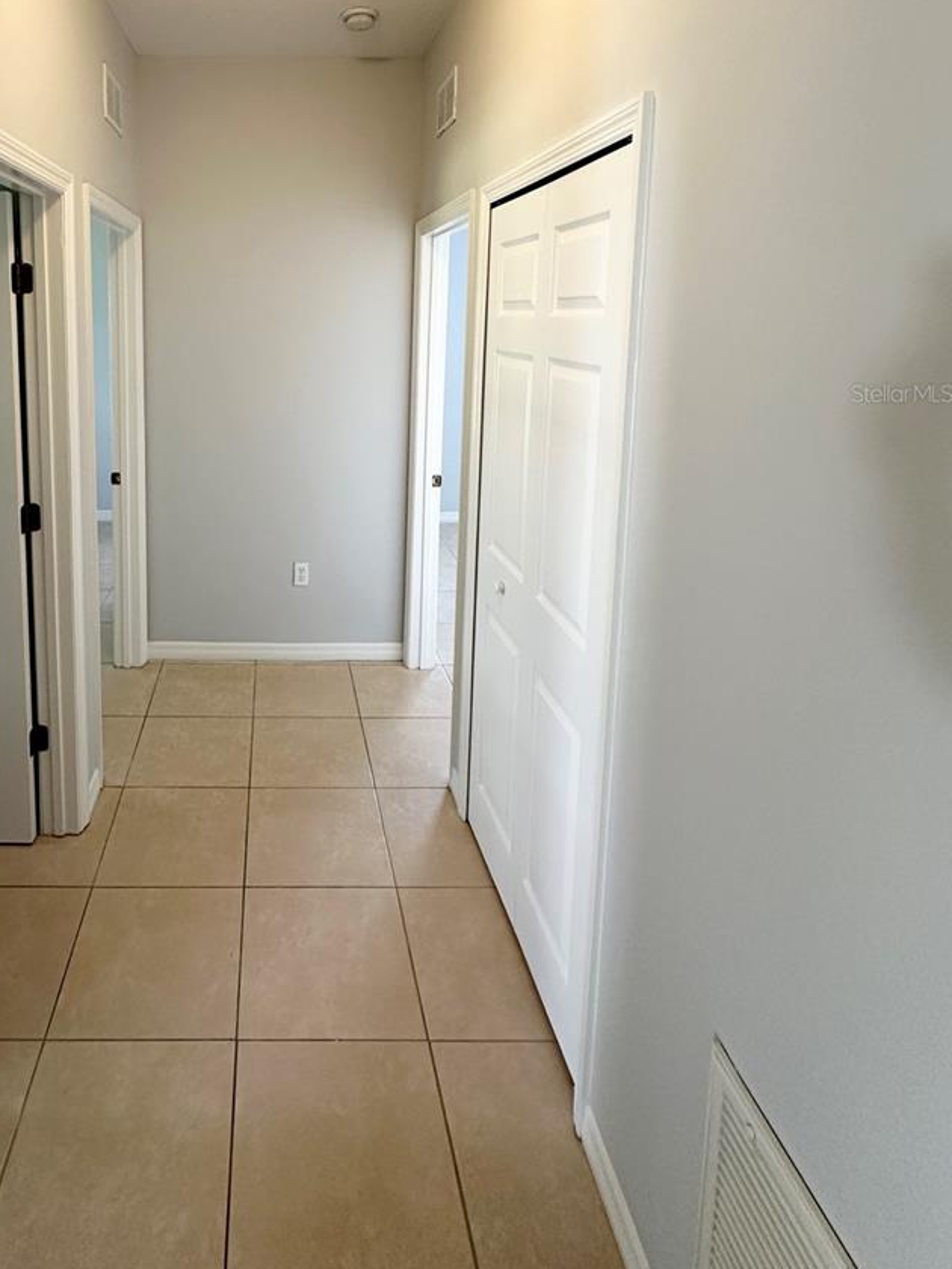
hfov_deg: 63.3
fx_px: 733
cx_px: 278
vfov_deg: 78.3
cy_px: 393
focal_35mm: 20
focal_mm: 2.22
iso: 160
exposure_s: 1/60
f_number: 2.2
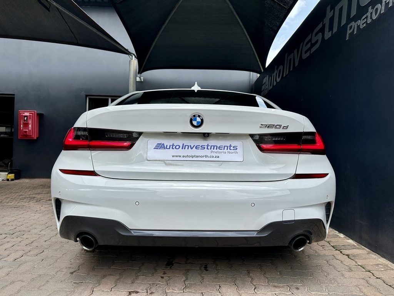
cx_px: 197
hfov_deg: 71.6
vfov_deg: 56.8
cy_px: 148
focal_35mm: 24
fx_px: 273
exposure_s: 1/2967
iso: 80
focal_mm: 6.86
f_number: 1.78
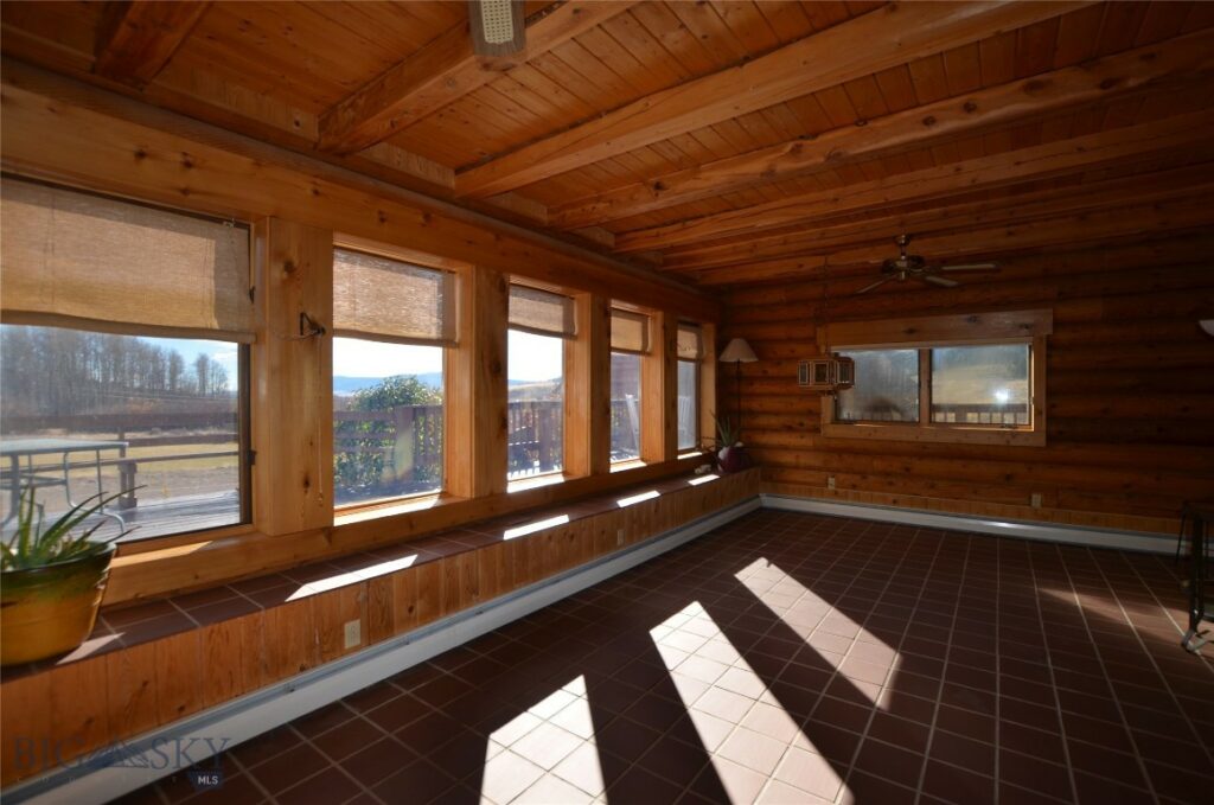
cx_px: 607
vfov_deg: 77.1
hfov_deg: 100.5
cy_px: 402
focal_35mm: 15
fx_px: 505
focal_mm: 10
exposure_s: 1/200
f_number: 5.6
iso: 100
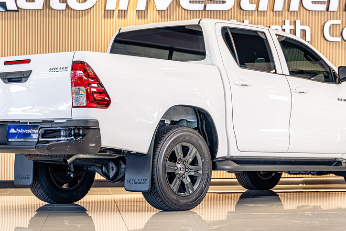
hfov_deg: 19.3
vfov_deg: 12.9
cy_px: 103
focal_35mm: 106
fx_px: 1019
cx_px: 189
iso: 640
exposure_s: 1/125
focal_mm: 75
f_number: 4
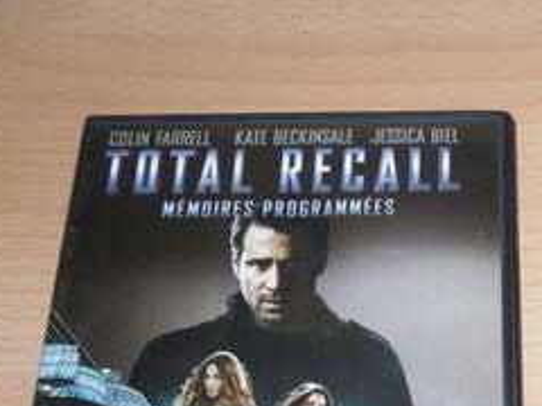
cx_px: 526
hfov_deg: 26.5
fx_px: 1096
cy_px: 404
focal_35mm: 70
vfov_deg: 20.4
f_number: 3.5
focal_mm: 6.3
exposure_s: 1/45
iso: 80
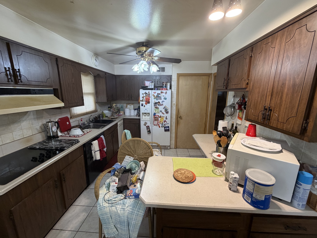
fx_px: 128
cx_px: 158
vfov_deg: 85.7
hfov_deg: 102.1
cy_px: 119
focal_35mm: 14
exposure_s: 1/60
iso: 200
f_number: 2.2
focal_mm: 2.22
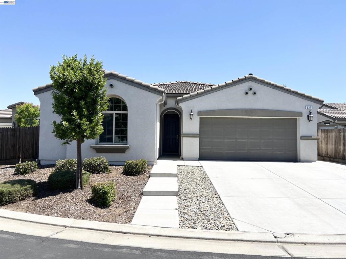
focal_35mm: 26
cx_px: 173
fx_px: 260
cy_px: 130
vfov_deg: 53.1
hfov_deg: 67.3
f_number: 1.5
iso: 50
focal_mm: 5.7
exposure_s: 1/5319
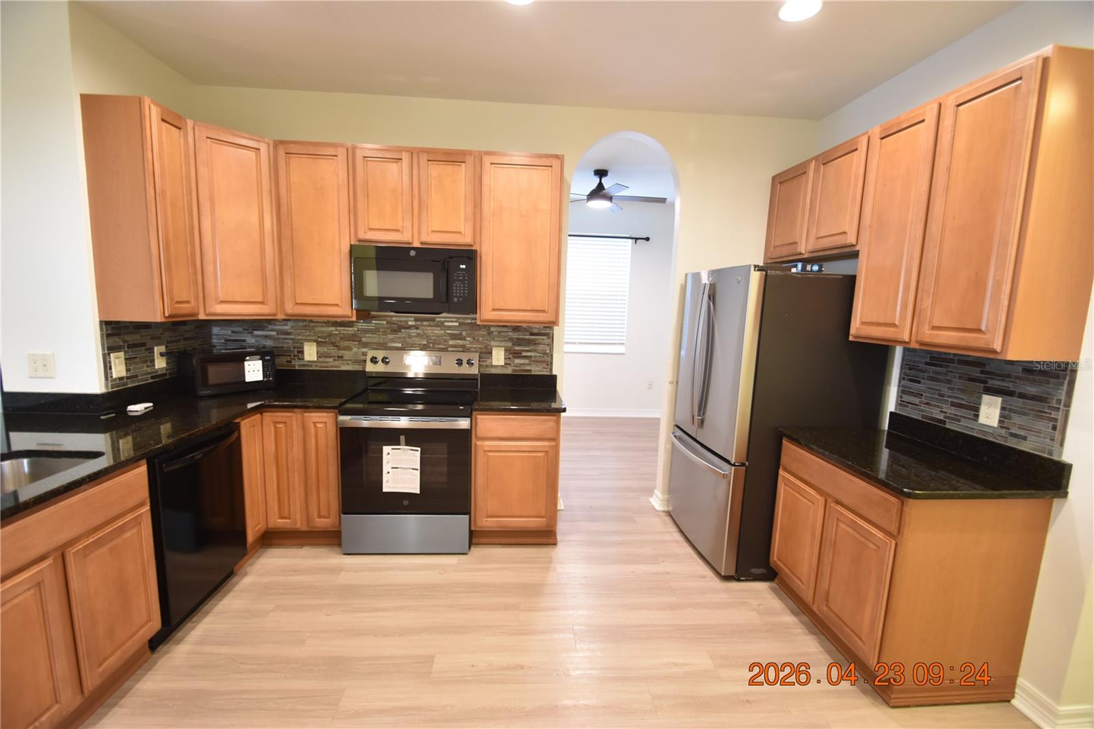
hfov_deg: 100.4
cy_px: 364
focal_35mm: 15
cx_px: 547
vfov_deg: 77.3
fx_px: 456
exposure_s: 1/15
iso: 800
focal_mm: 10
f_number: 3.5
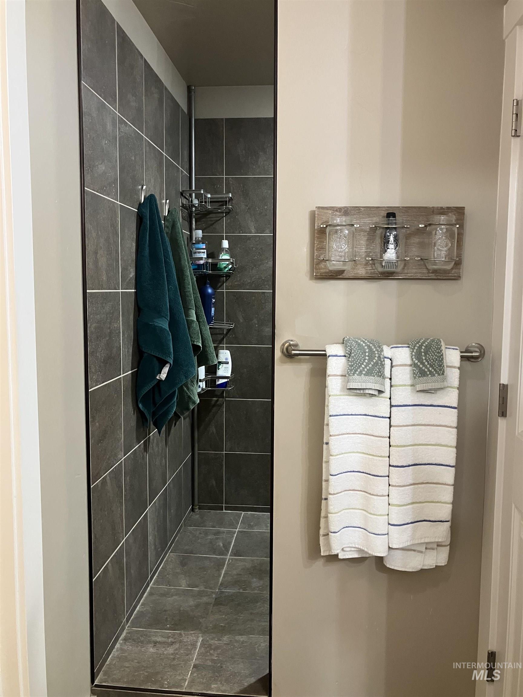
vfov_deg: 63.4
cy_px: 348
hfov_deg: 49.7
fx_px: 564
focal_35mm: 28
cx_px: 262
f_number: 1.8
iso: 320
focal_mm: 3.99
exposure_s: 1/60
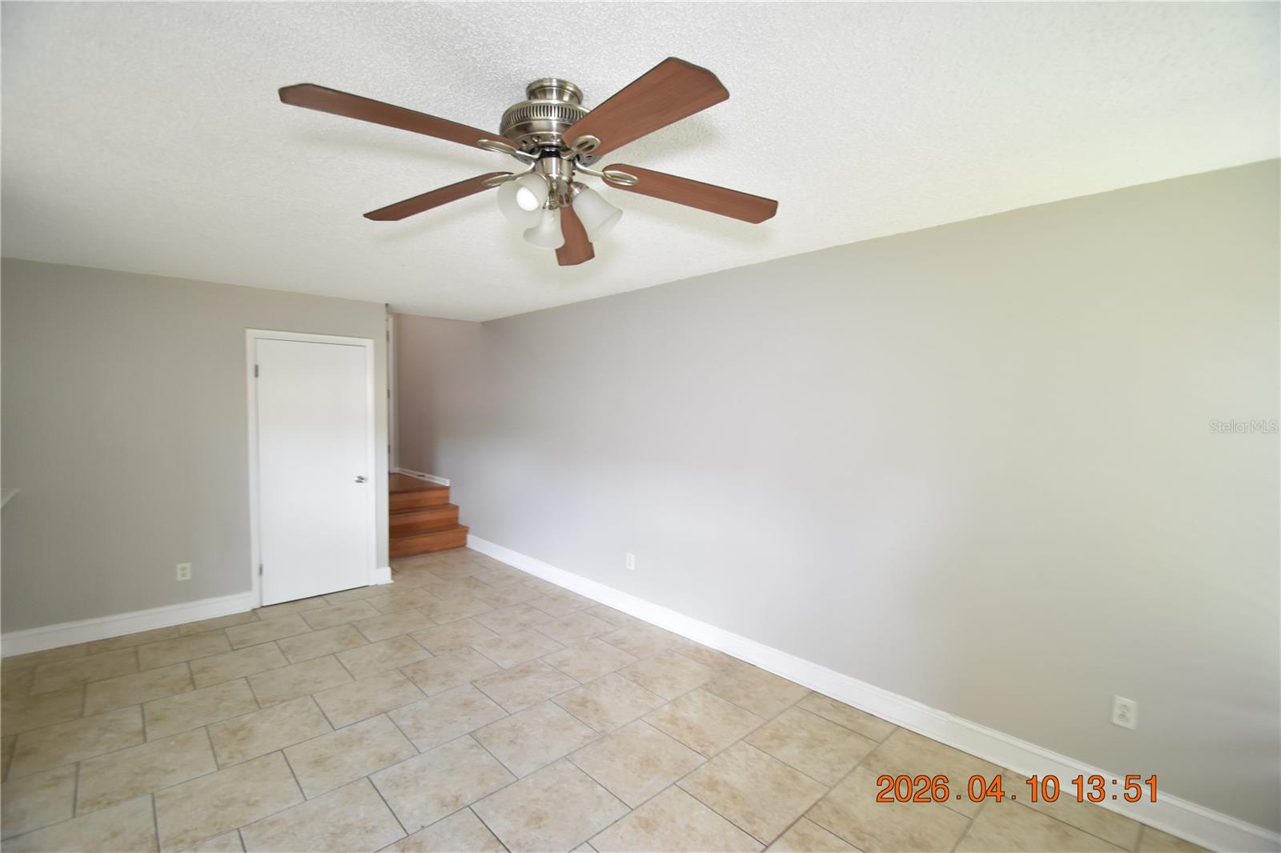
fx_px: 534
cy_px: 426
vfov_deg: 77.3
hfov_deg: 100.4
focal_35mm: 15
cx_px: 640
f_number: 3.5
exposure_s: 1/20
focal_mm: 10
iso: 800
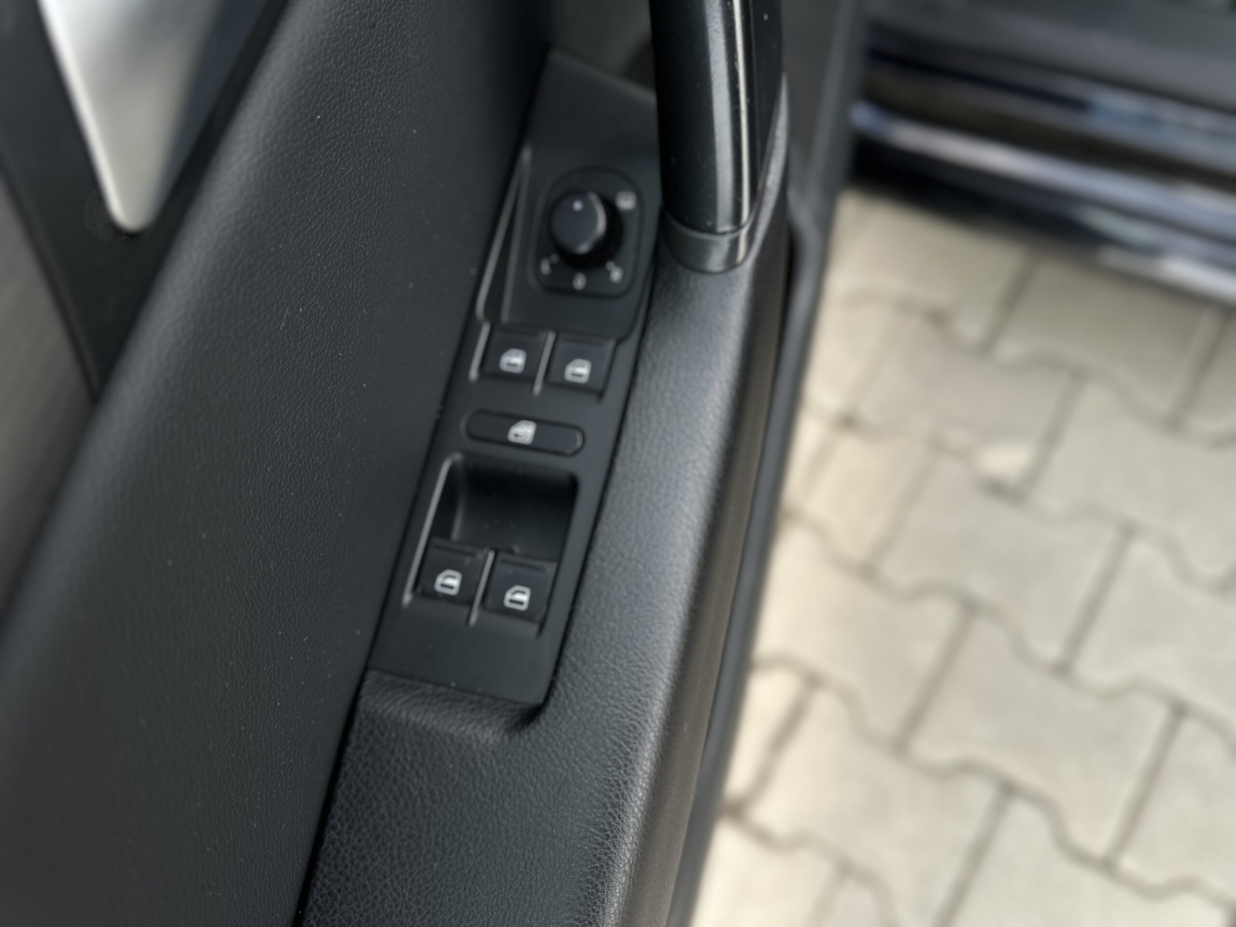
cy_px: 464
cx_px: 618
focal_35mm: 24
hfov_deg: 71.6
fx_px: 857
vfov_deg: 56.8
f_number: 1.78
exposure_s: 1/121
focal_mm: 6.86
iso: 64
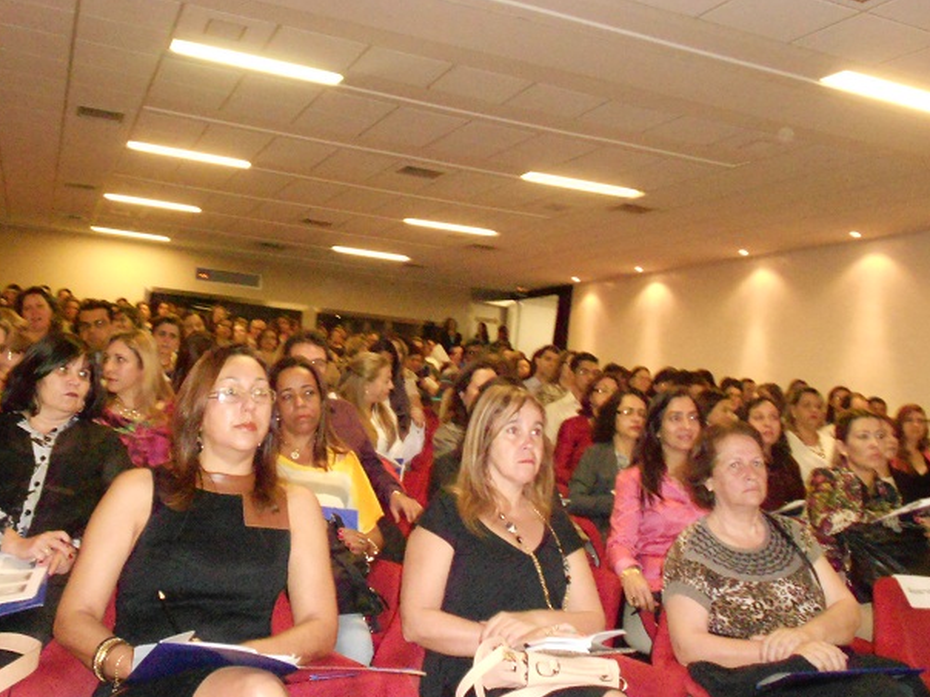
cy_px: 342
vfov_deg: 37.7
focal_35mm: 38
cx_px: 457
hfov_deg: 49.0
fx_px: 1021
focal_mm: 6.7
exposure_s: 1/30
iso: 1600
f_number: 3.9
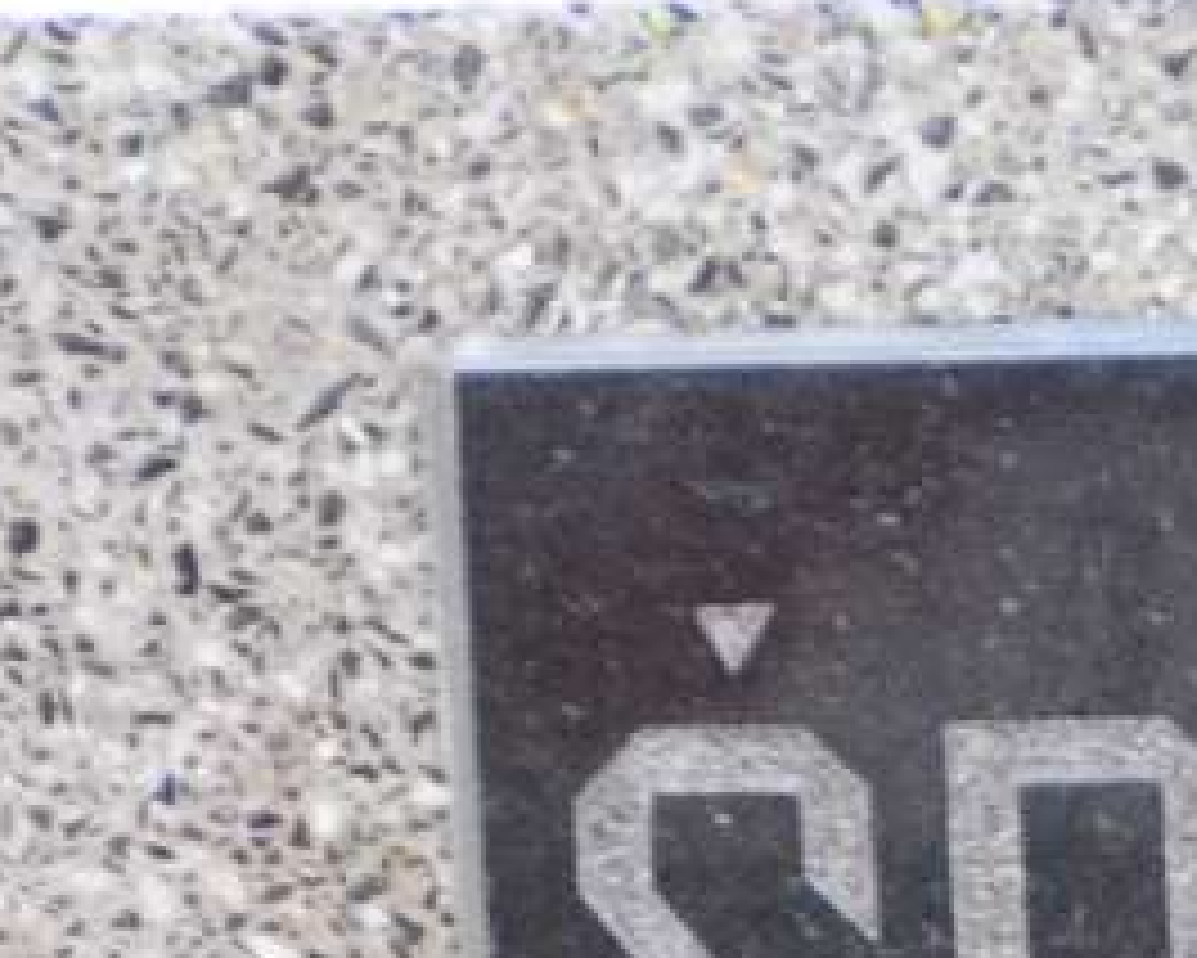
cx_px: 3298
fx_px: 36184
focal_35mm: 1021
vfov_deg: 1.5
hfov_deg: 1.9
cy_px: 1956
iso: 640
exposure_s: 1/200
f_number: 7.1
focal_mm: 90
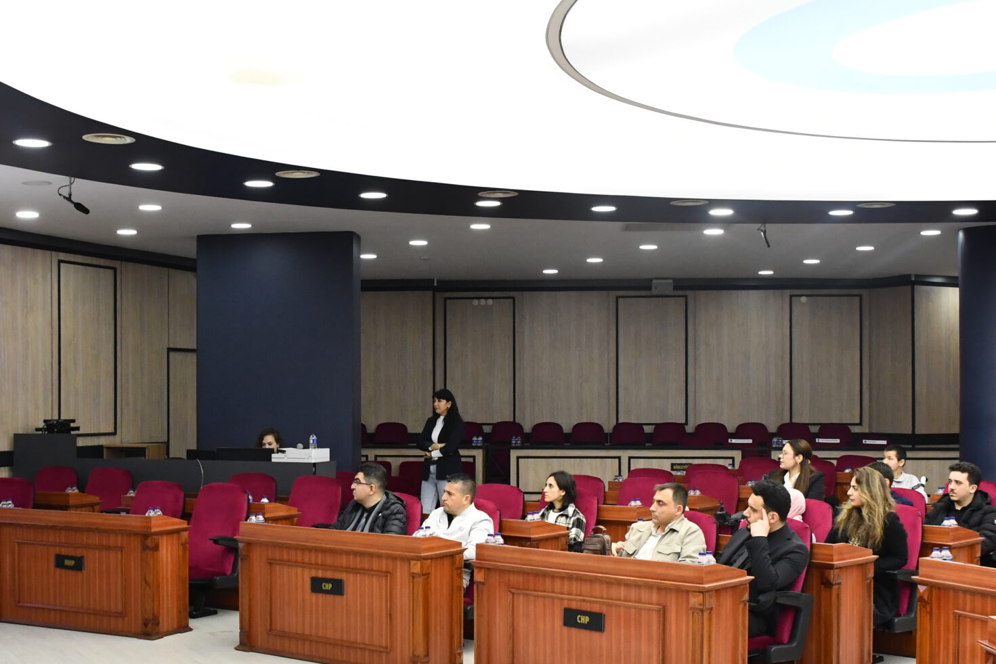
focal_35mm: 47
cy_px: 402
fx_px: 1300
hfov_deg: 41.8
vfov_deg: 28.6
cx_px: 428
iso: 1600
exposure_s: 1/125
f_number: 5.6
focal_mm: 18
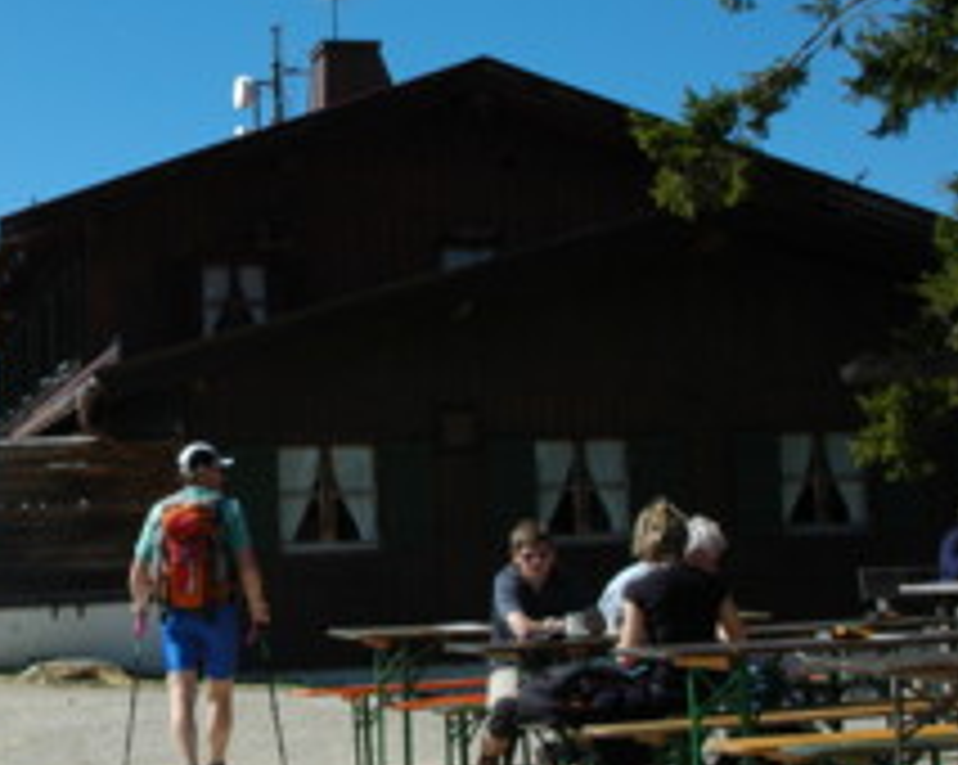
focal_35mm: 74
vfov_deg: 20.7
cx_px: 126
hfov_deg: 25.1
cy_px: 346
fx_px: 2096
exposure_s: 1/200
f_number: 13
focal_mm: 28
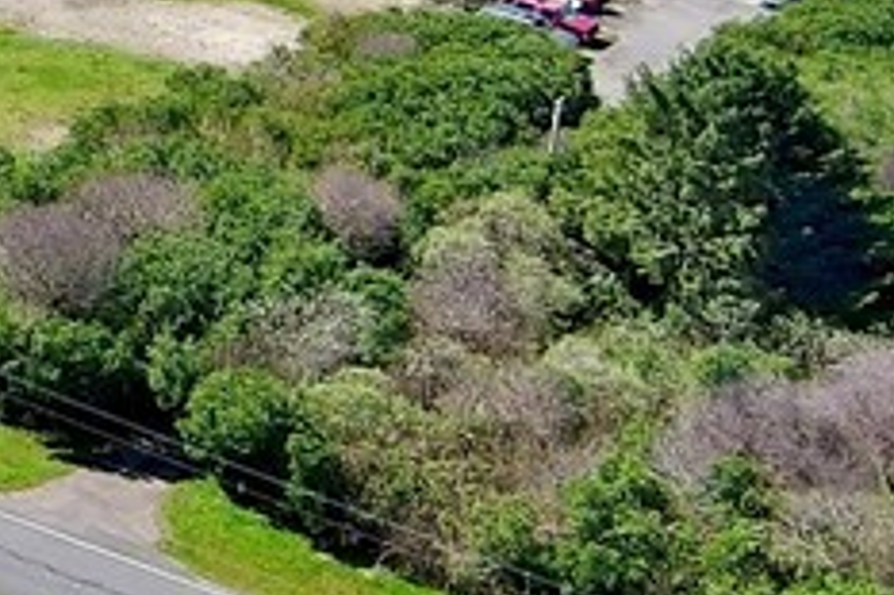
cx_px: -1418
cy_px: -152
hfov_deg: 8.7
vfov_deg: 6.5
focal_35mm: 211
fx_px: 5236
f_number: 2.8
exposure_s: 1/1040
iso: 100
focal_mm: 10.57
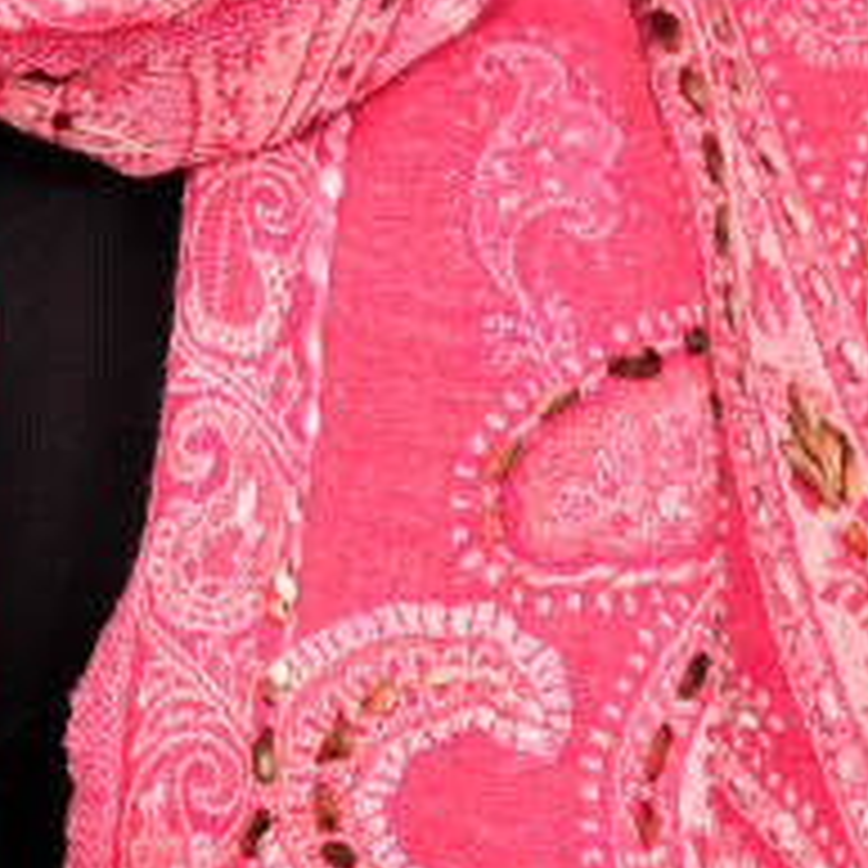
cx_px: 63
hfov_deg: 10.5
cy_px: 661
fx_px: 4681
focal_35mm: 165
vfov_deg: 10.6
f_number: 8
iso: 200
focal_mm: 50
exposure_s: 1/125
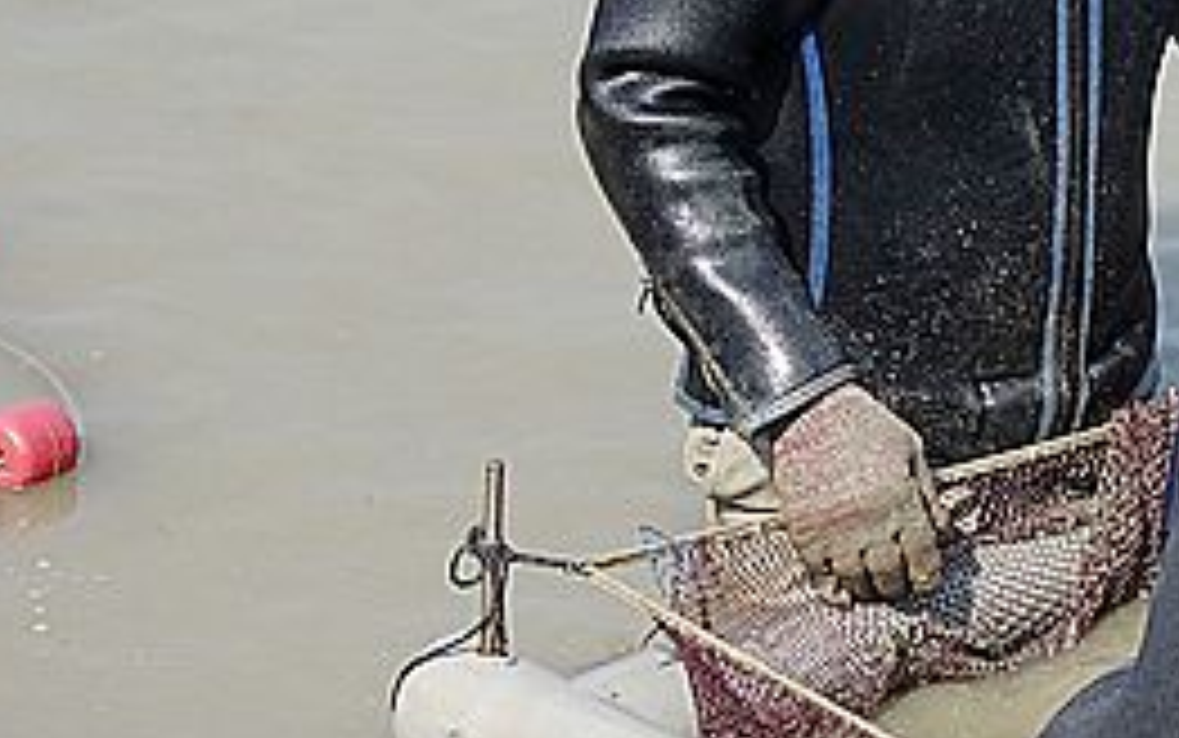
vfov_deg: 4.6
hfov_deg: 7.3
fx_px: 9097
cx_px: 1670
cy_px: 326
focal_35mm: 283
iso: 100
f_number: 4
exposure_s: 1/500
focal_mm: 33.41
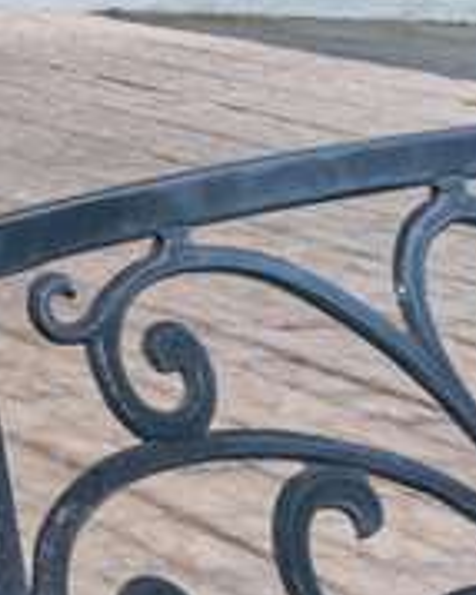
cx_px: -962
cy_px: -115
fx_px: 1798
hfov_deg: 10.5
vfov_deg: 17.9
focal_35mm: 102
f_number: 11
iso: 160
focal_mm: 19
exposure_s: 1/50
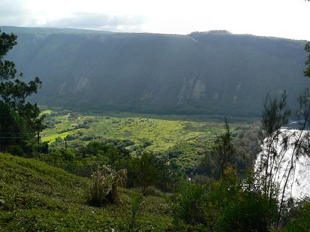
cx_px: 155
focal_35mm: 36
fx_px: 322
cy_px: 116
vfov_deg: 39.7
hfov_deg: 51.4
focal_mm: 6
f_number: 4
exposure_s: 1/500
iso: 80
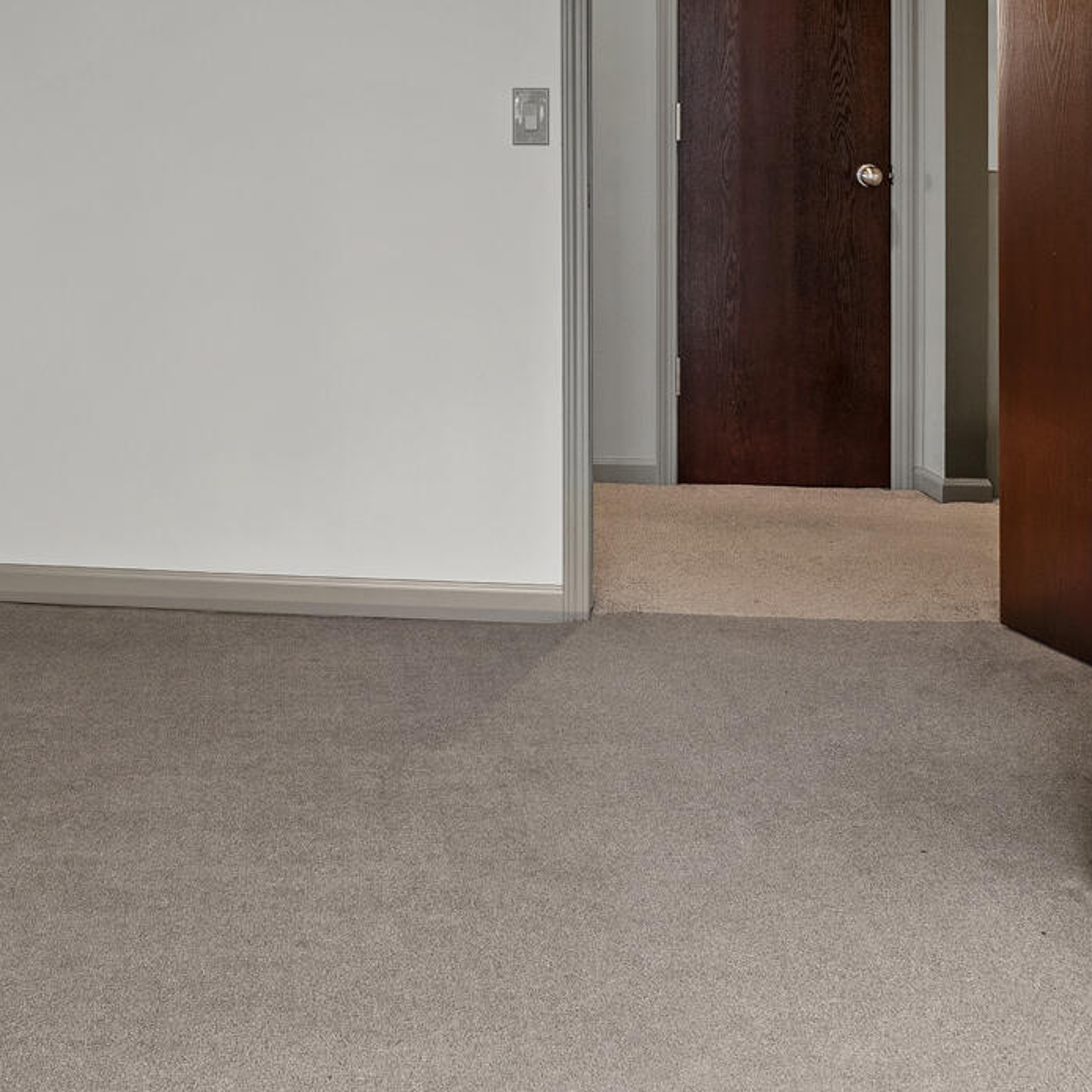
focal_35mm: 49
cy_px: 127
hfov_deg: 34.2
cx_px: 329
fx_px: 1749
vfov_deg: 33.0
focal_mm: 16
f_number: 8
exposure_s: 1.6
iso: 400
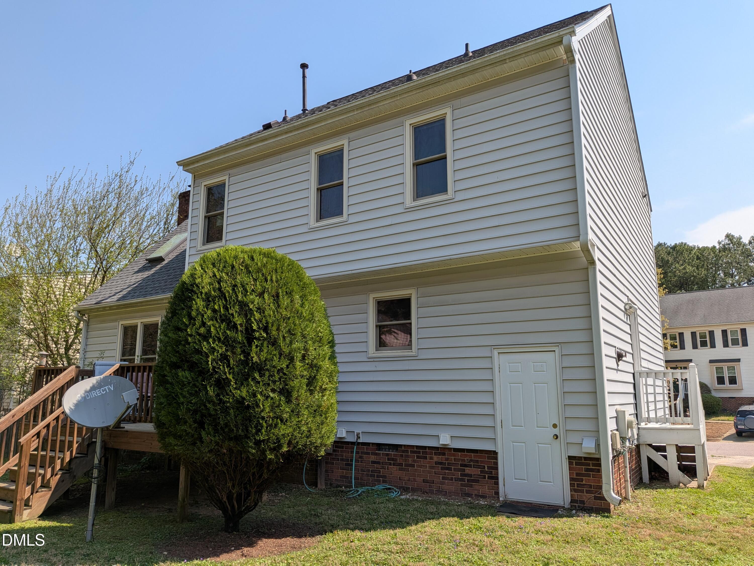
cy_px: 283
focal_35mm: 24
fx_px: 523
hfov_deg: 71.6
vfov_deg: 56.8
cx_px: 377
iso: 31
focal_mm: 4.53
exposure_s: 1/1350
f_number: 1.7
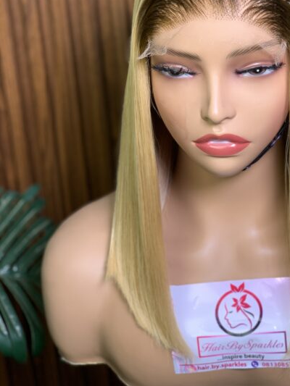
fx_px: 871
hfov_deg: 18.8
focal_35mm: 78
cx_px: 217
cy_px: 120
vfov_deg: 24.9
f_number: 2.4
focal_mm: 6
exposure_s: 1/100
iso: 25
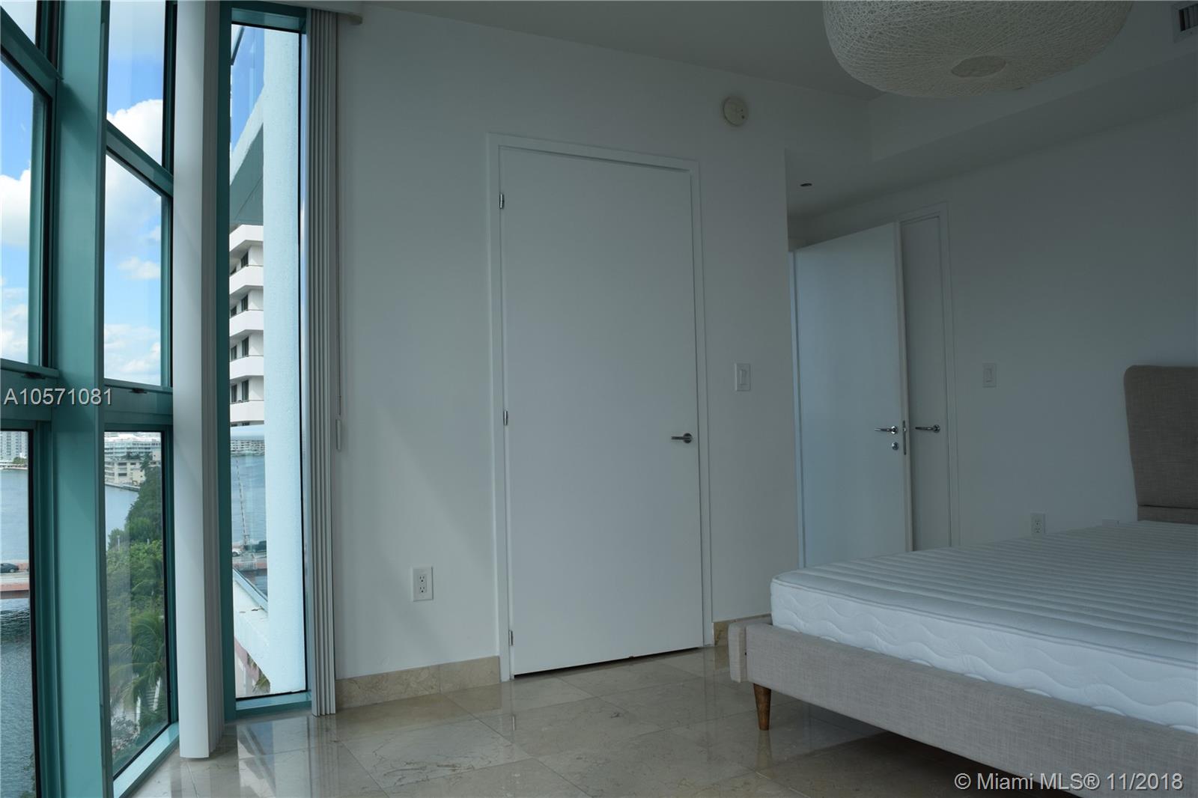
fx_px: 898
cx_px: 599
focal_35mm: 27
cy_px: 399
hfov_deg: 67.4
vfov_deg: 47.9
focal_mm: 18
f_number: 8
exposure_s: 1/250
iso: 250
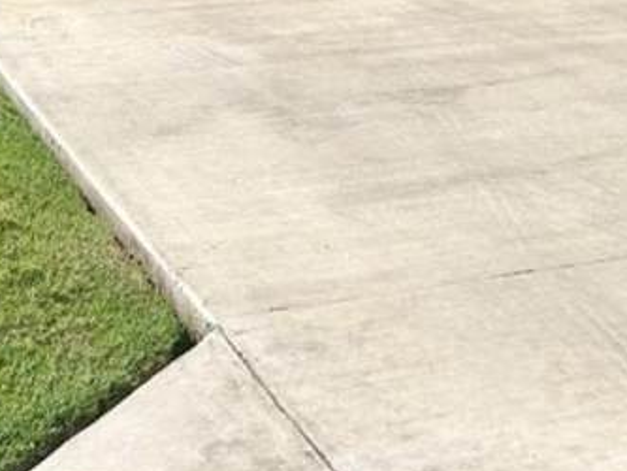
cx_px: 484
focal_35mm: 100
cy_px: -379
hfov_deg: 19.5
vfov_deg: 13.3
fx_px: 1812
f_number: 1.5
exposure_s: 1/5587
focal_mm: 5.7
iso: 50
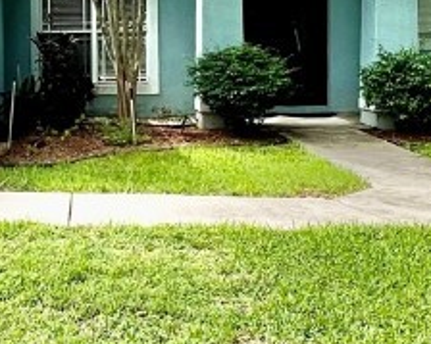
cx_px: 29
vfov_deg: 25.6
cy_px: 54
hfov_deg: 30.8
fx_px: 740
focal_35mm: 58
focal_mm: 1.57
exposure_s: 1/1064
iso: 32
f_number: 1.8
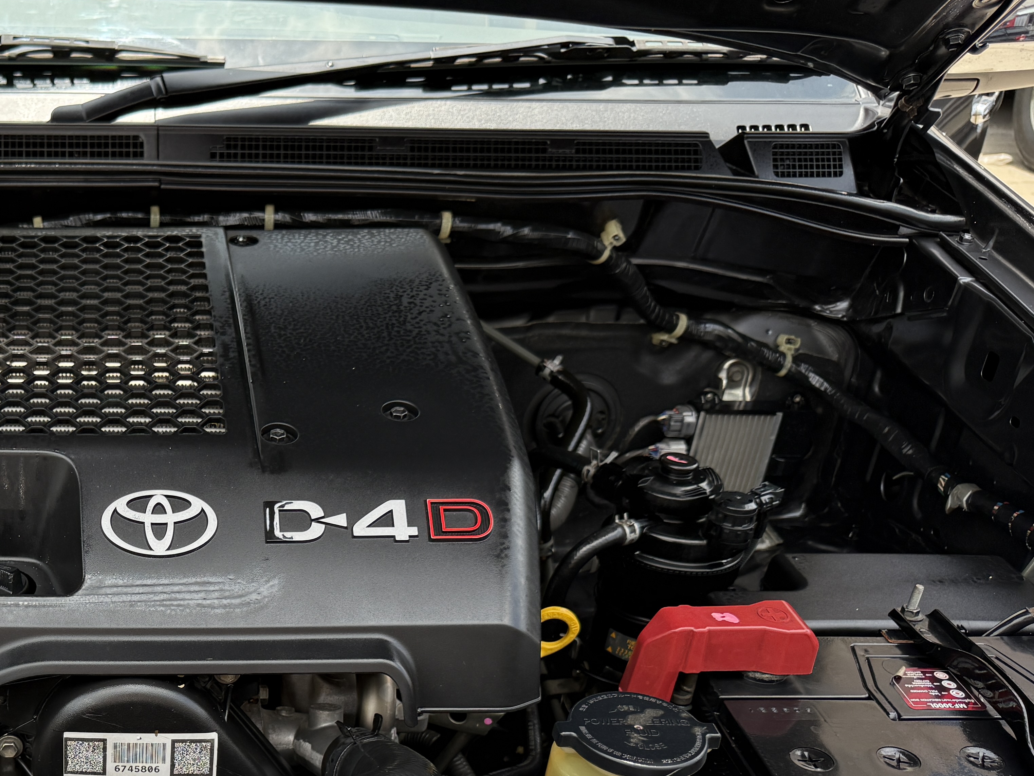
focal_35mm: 45
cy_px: 655
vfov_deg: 31.1
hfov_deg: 39.3
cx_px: 117
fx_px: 1344
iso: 100
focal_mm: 6.76
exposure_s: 1/1075
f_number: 1.78
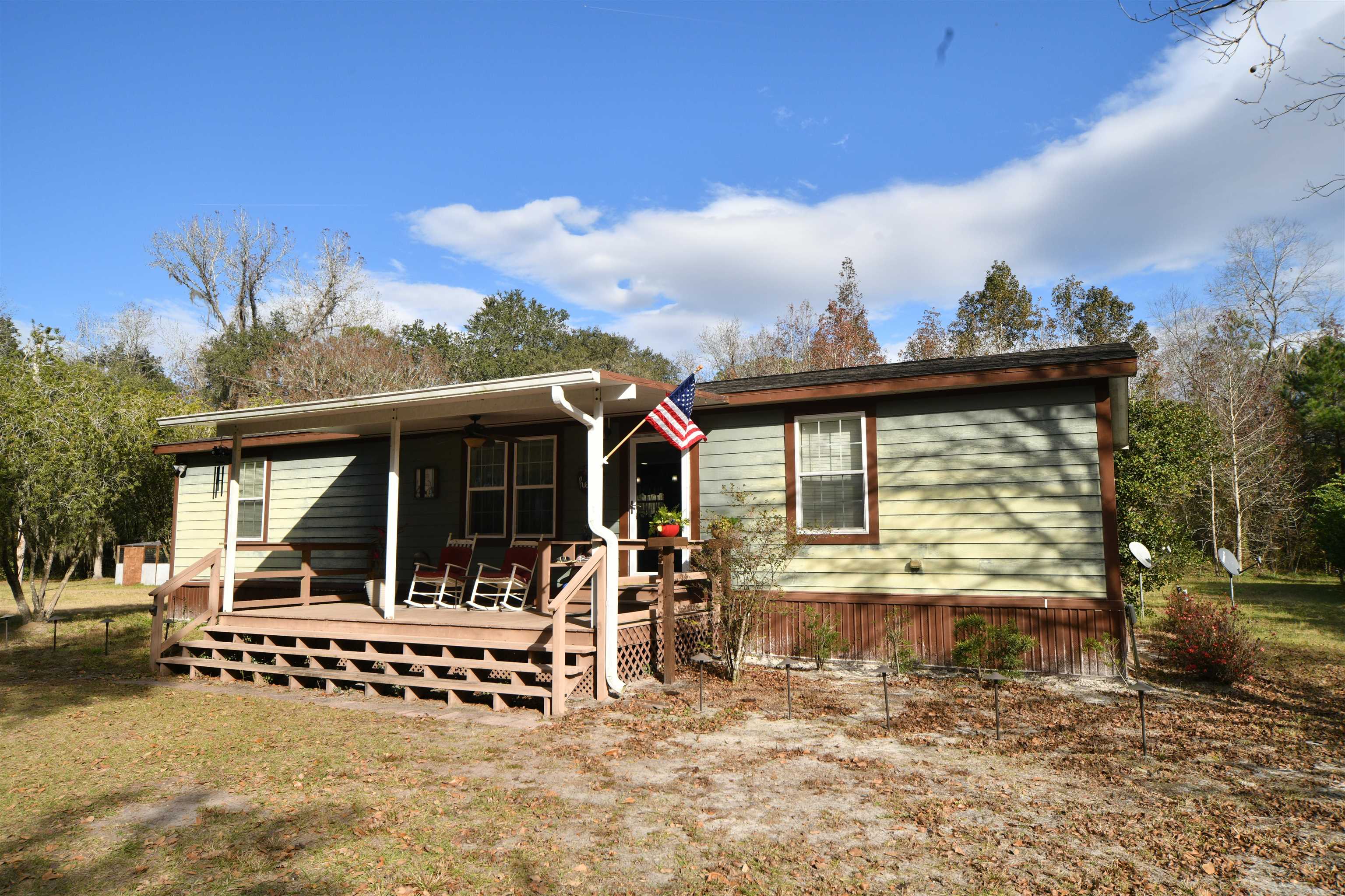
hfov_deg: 73.7
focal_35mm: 24
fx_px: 897
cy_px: 448
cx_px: 672
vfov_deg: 53.1
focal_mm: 24
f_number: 9
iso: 400
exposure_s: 1/640
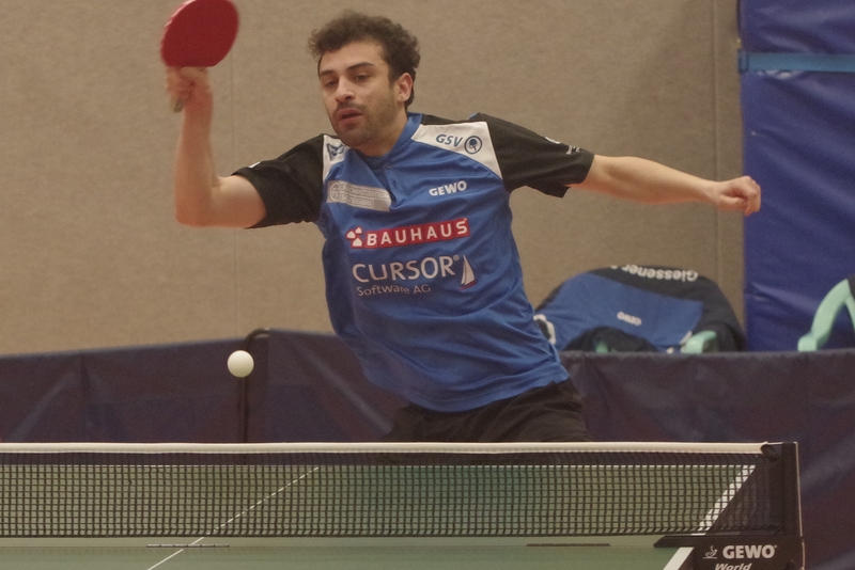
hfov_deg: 23.1
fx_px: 2091
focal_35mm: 88
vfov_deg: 15.5
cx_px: 428
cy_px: 285
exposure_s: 1/750
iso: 6400
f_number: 4.5
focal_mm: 87.5
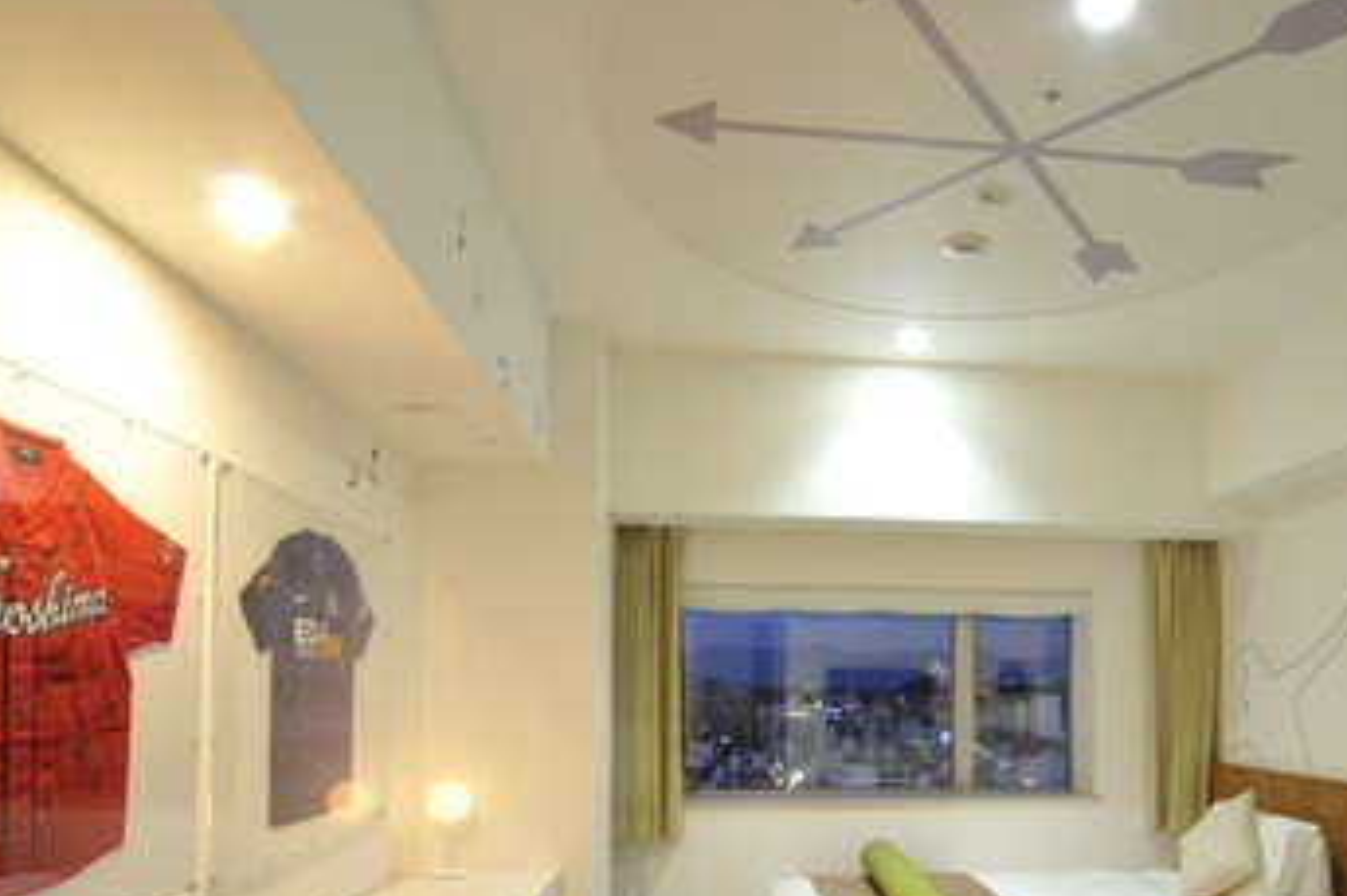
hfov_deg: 75.1
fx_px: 860
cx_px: 818
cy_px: 651
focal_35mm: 23
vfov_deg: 53.0
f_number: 11
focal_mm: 12
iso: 2500
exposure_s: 1/8
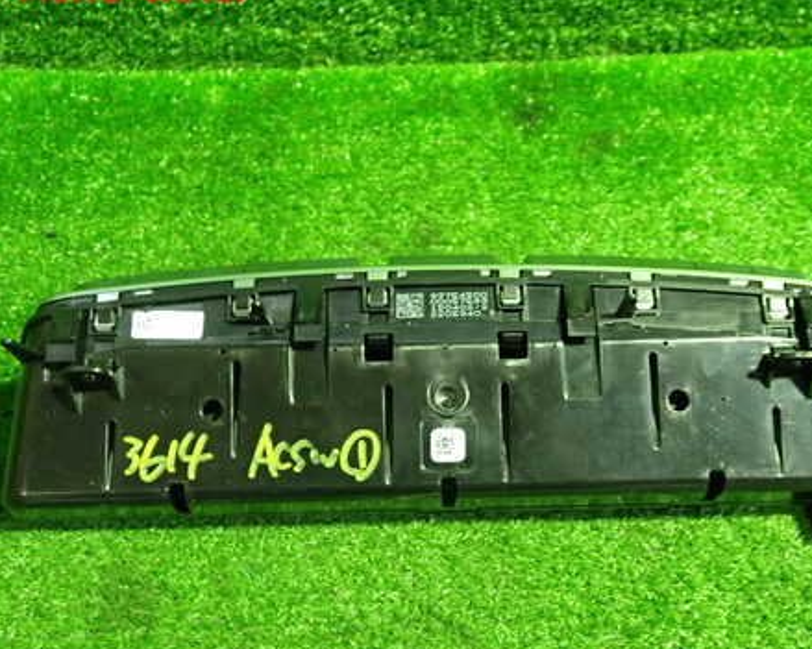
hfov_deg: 45.7
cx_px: 462
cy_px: 383
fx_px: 961
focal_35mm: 40
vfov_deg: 37.2
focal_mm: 5.4
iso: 500
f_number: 2.3
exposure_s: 1/30
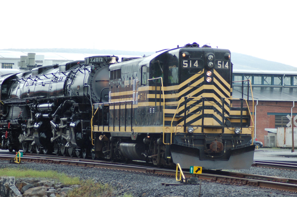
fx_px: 1306
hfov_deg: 13.0
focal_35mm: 159
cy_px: 98
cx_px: 149
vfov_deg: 8.6
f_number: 4.2
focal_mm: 105
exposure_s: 1/200
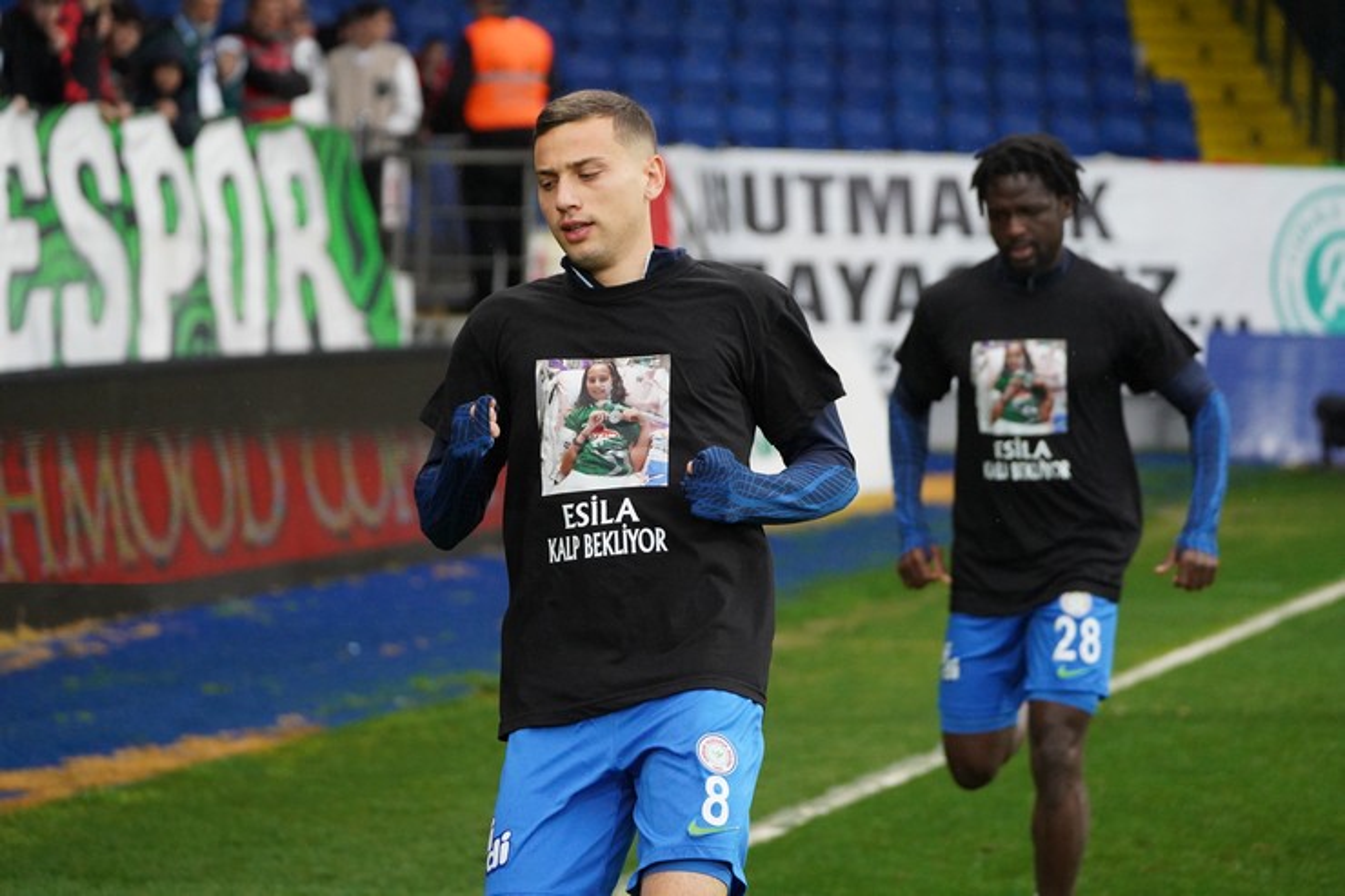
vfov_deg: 9.4
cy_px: 448
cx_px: 672
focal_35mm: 146
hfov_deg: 14.1
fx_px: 5453
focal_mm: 146
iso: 8000
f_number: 4.5
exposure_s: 1/2000
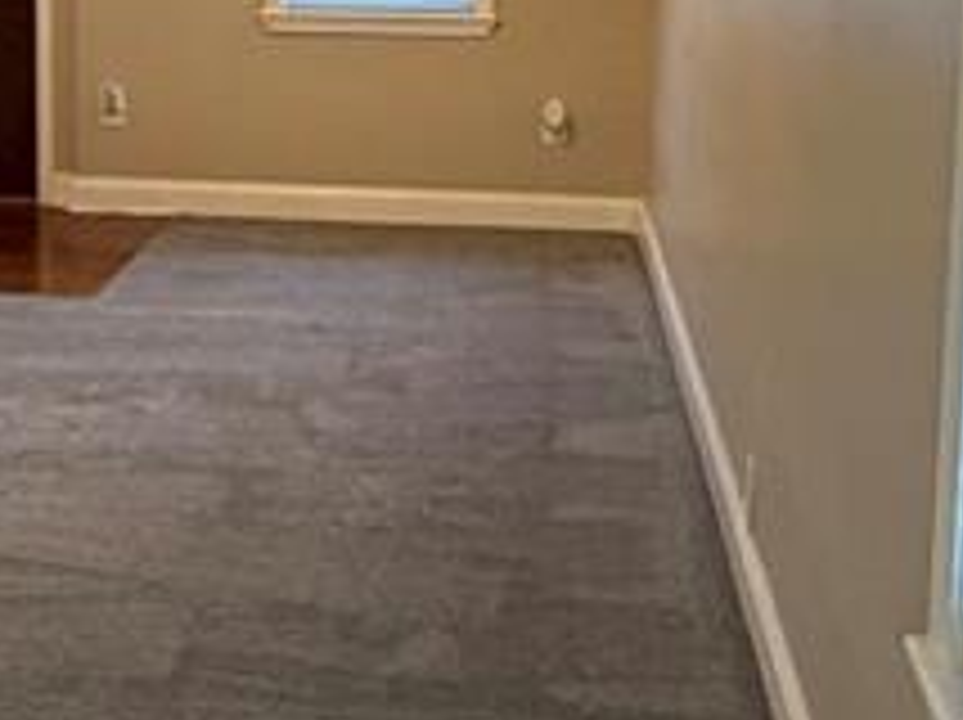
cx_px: 315
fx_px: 1862
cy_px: 22
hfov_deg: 28.8
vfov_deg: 21.2
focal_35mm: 67
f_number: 2.2
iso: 500
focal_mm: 2.22
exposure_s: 1/60
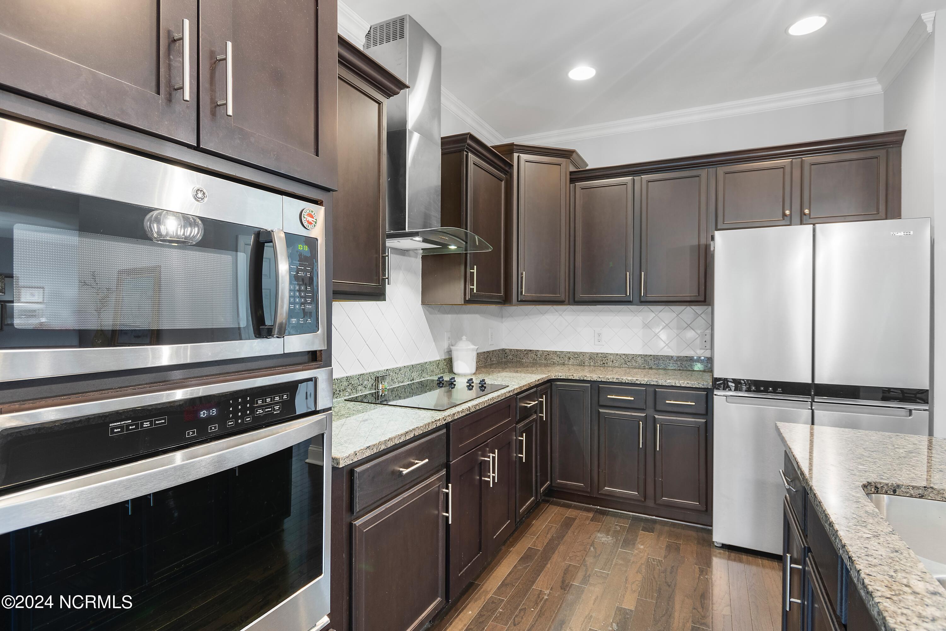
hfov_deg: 90.0
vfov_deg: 67.4
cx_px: 473
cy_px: 316
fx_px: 473
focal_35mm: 18
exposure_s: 1/1.25
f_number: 4.8
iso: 100
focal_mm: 12
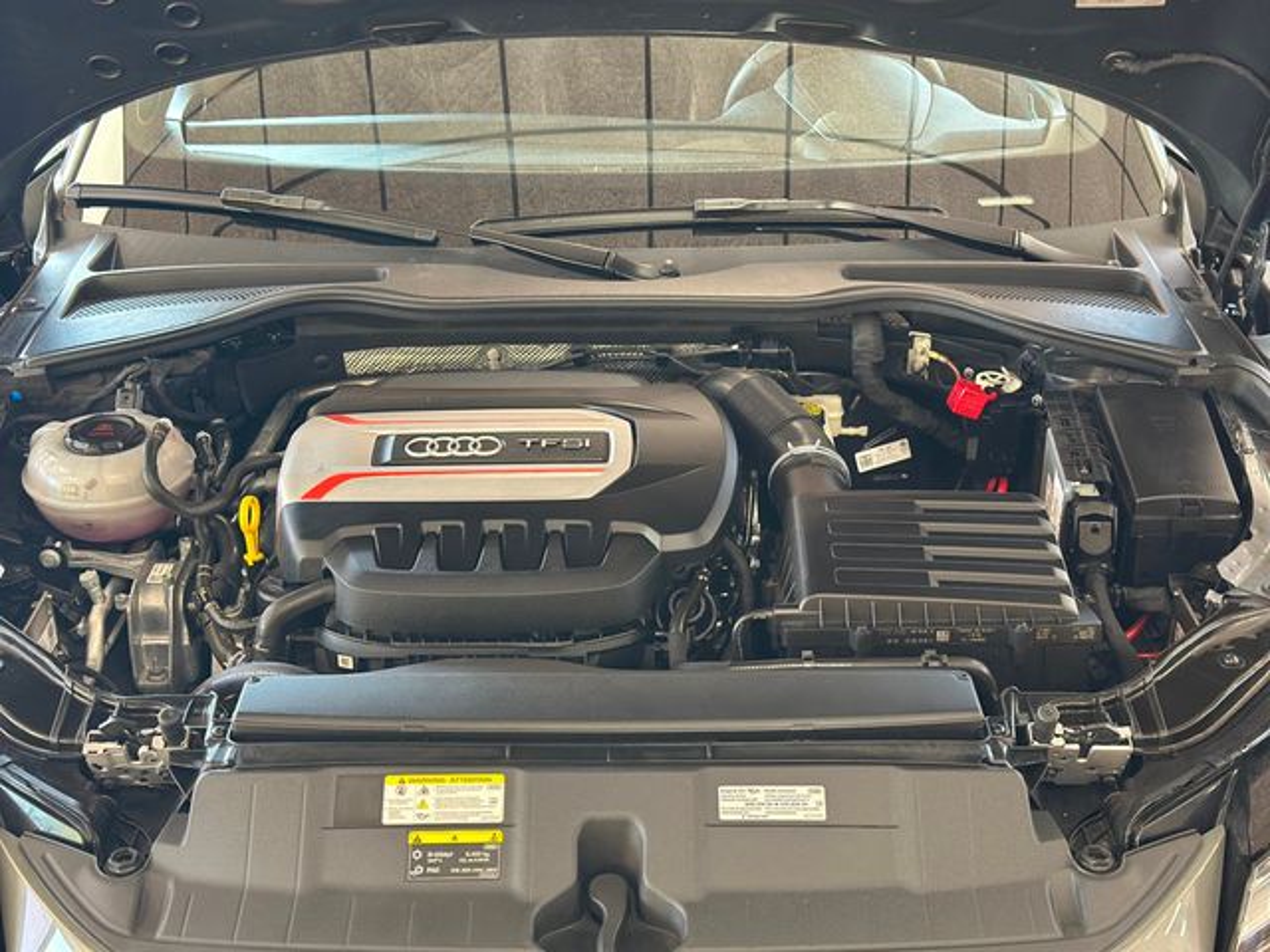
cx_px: 635
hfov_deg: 39.7
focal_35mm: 48
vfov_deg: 30.3
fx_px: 1761
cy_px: 476
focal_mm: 6.86
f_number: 1.78
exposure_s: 1/60
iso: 160
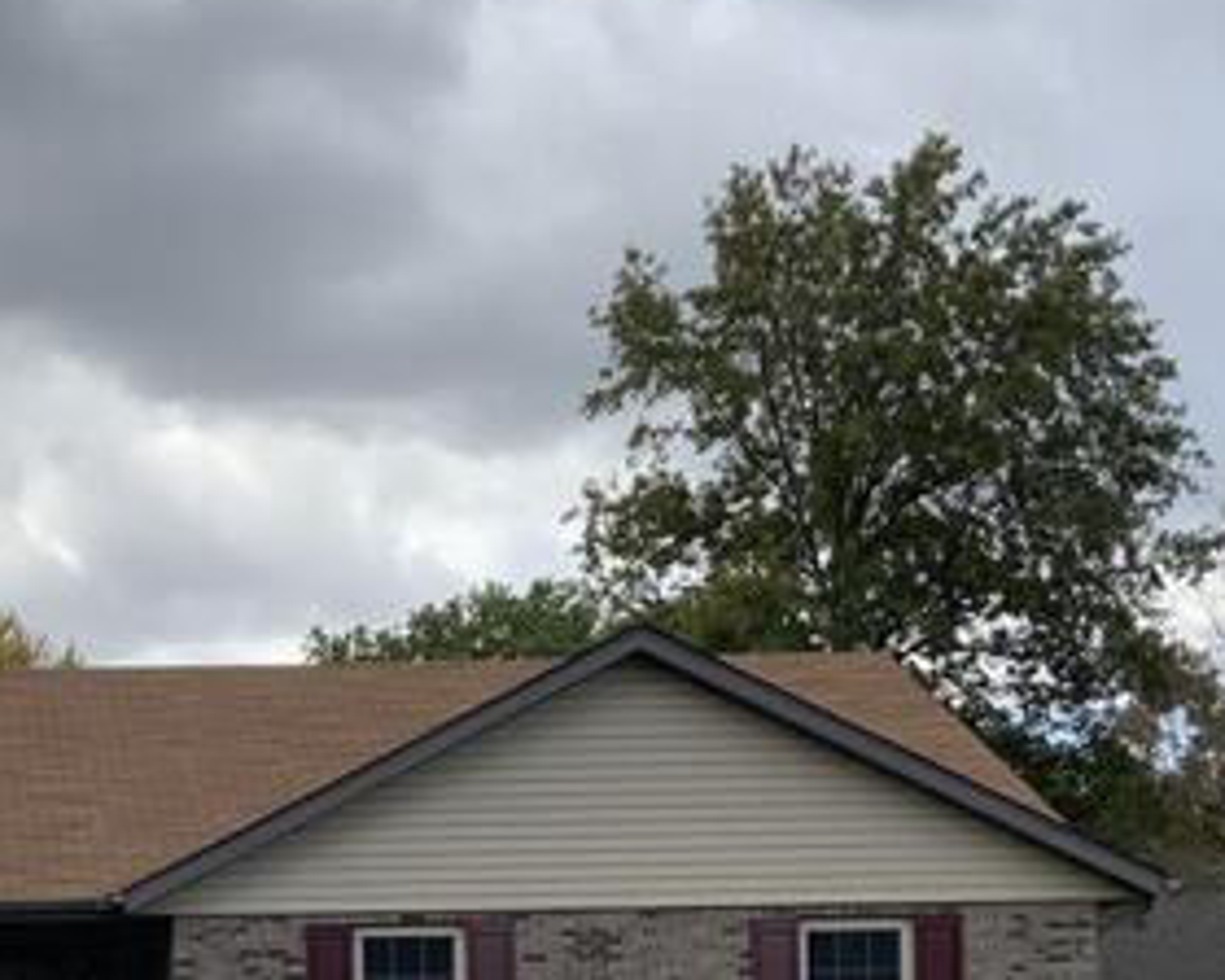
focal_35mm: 81
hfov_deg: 22.4
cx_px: -79
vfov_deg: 18.2
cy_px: 1107
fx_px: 2937
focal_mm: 3
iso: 16
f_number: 1.8
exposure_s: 1/509
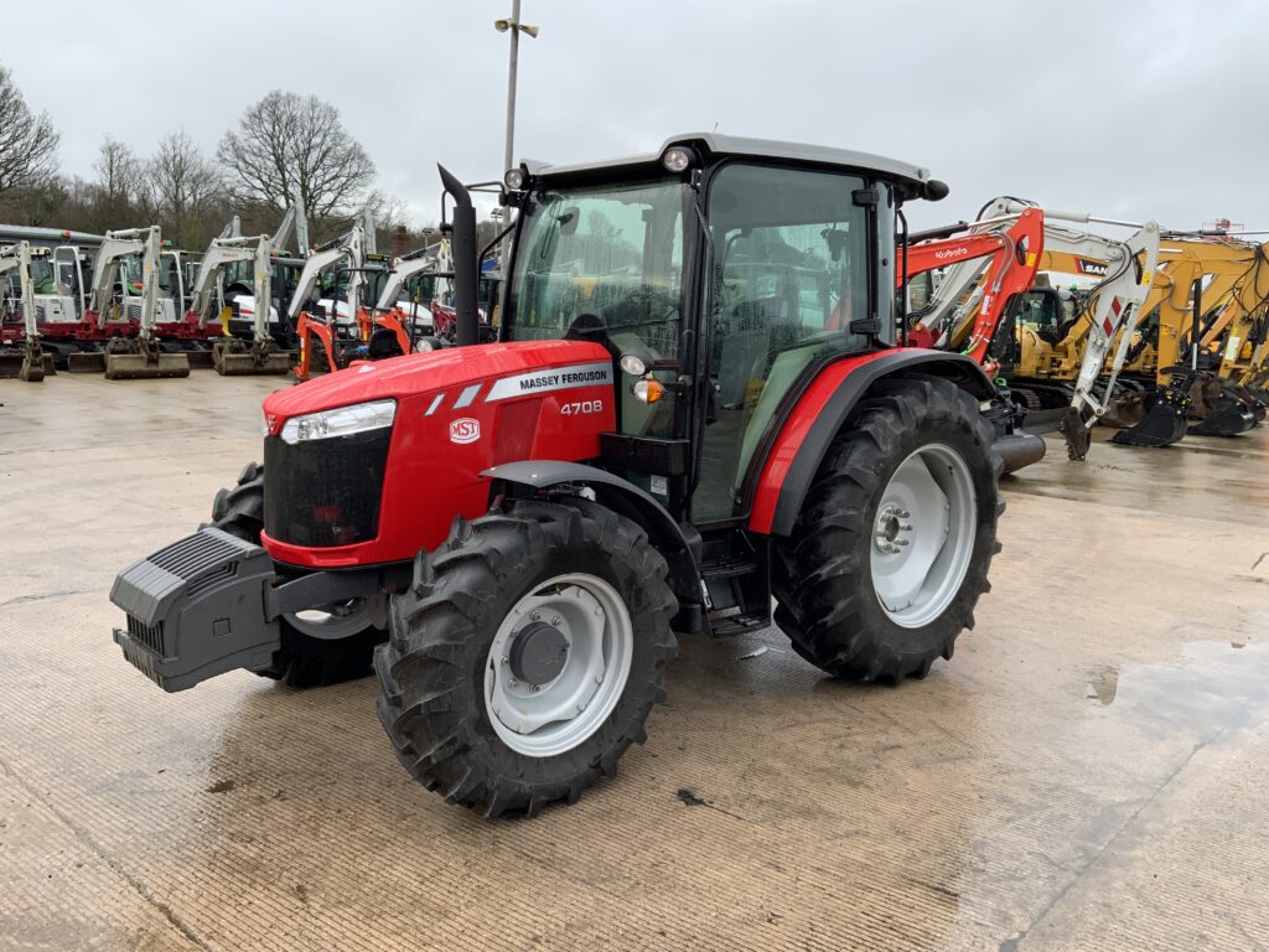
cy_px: 476
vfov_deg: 48.2
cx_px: 634
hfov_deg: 61.7
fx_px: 1063
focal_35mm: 29
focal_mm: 3
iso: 16
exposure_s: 1/342
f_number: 1.8
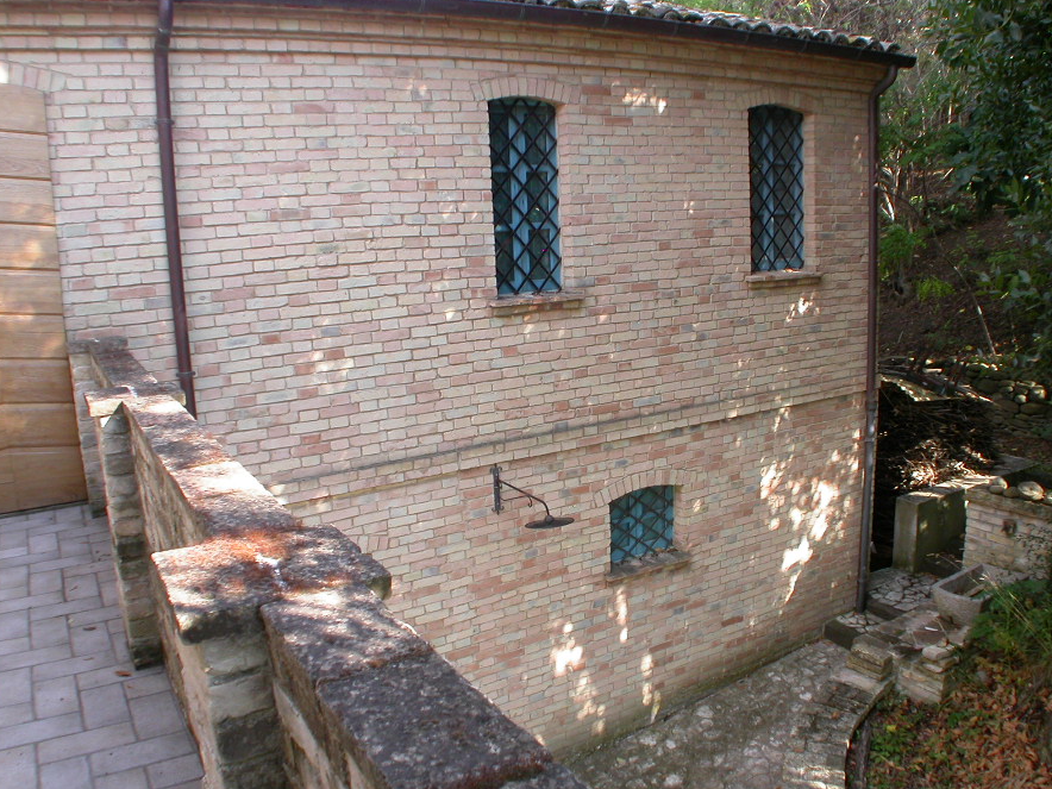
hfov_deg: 42.9
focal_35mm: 44
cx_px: 557
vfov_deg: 32.9
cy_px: 420
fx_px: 1337
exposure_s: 1/101
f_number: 4.2
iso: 100
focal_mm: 7.85
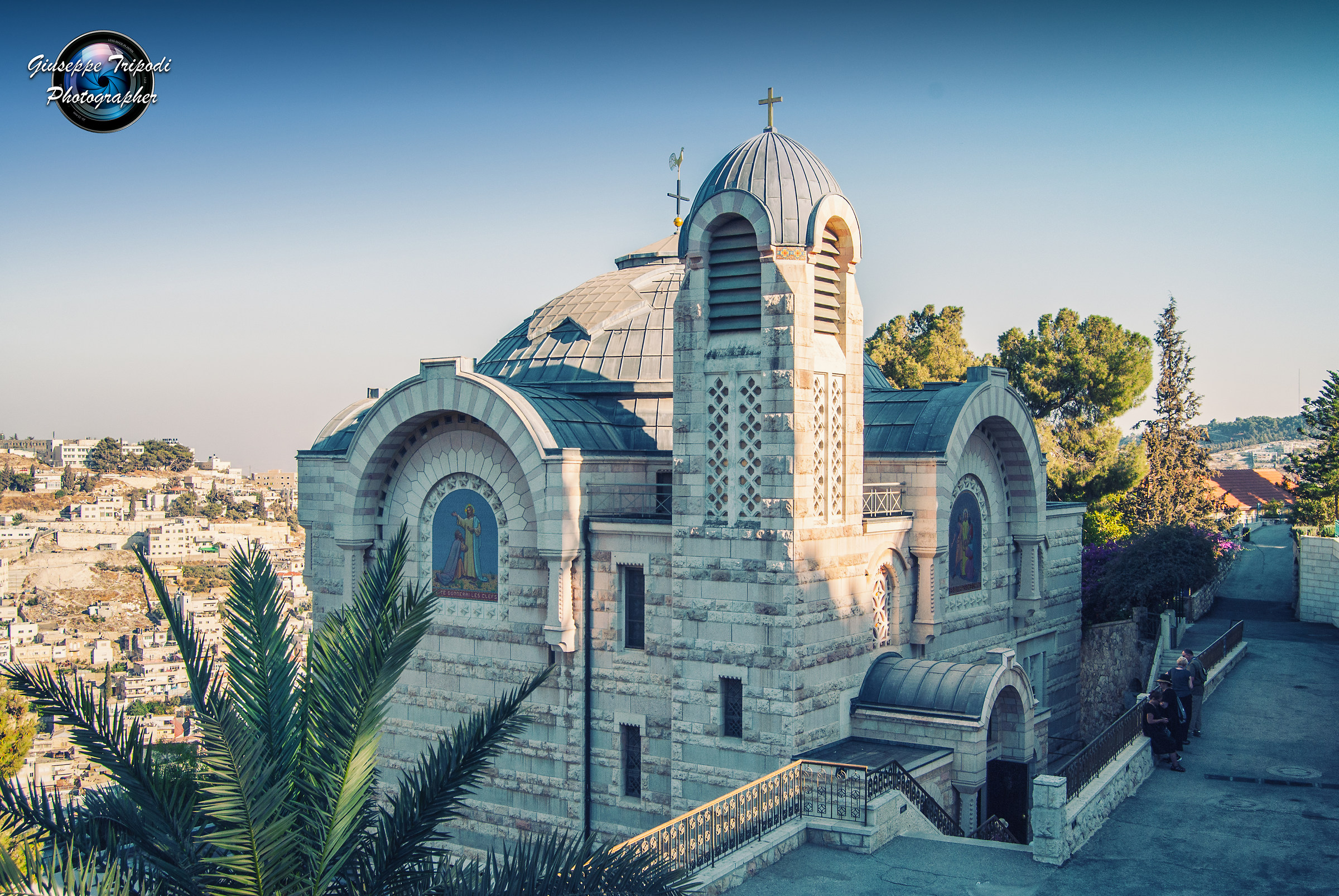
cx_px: 670
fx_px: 1285
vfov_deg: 38.5
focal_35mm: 34
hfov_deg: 55.1
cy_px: 448
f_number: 8
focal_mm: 23
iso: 100
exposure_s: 1/250
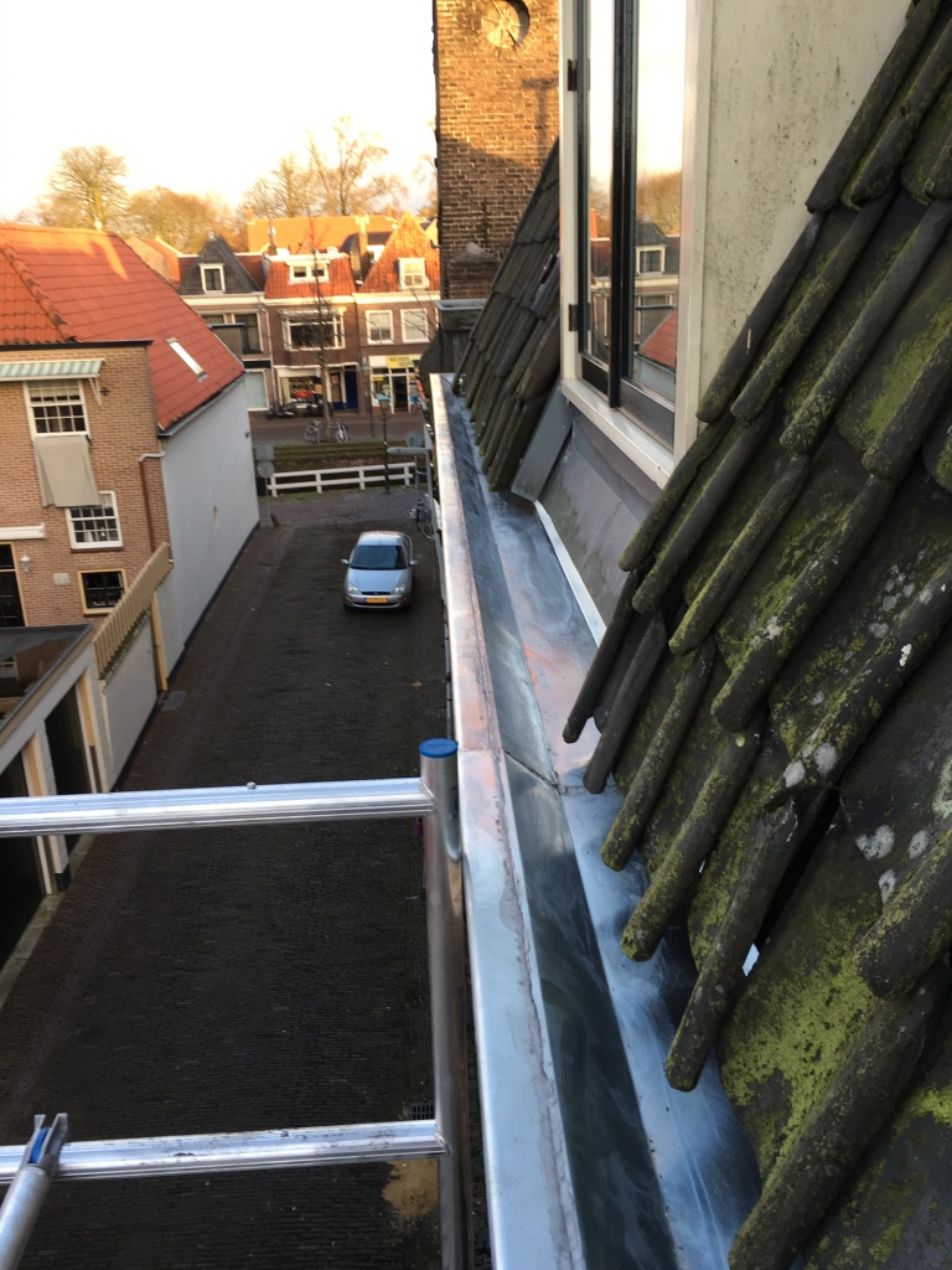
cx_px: 476
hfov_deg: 48.2
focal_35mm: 29
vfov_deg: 61.7
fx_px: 1063
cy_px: 635
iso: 32
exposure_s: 1/100
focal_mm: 4.15
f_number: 2.2
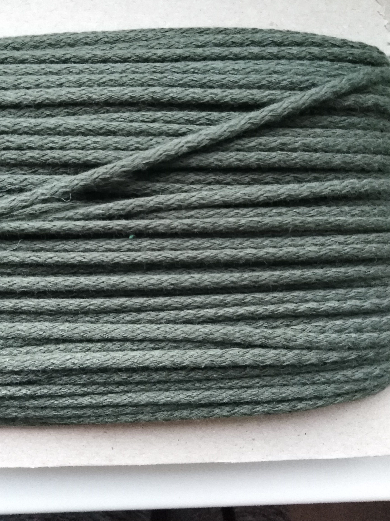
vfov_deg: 61.5
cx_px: 183
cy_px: 233
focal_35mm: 29
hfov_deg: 48.2
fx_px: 436
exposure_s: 1/15
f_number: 2.2
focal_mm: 3.46
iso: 882
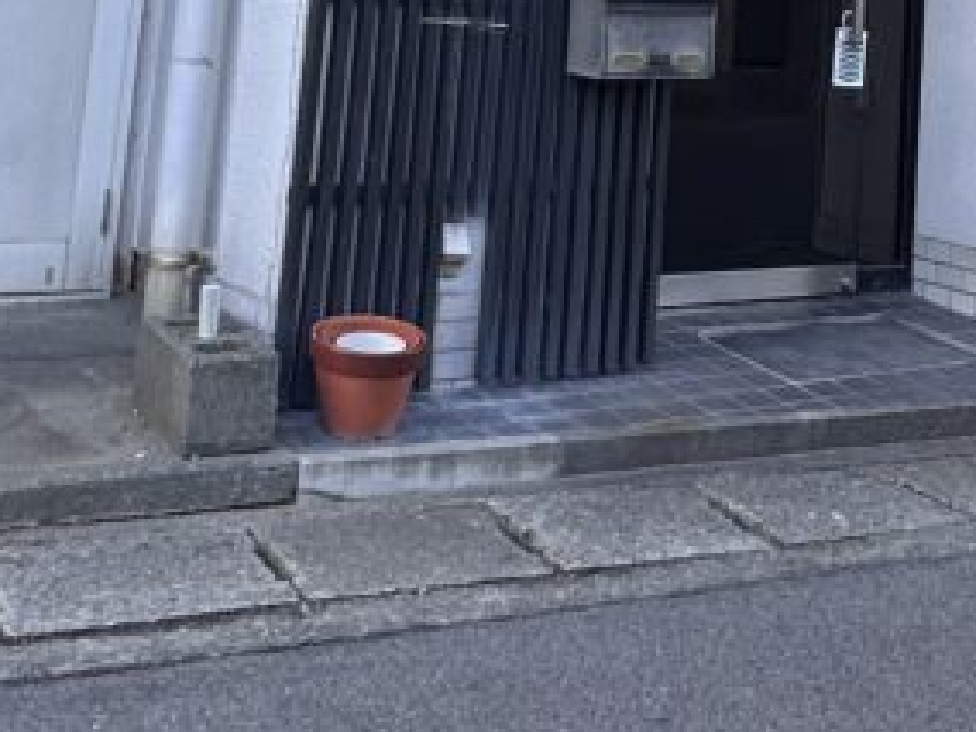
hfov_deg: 30.3
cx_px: 698
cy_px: -306
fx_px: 1776
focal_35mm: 63
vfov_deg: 20.5
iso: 40
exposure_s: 1/359
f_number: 2.2
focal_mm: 2.22
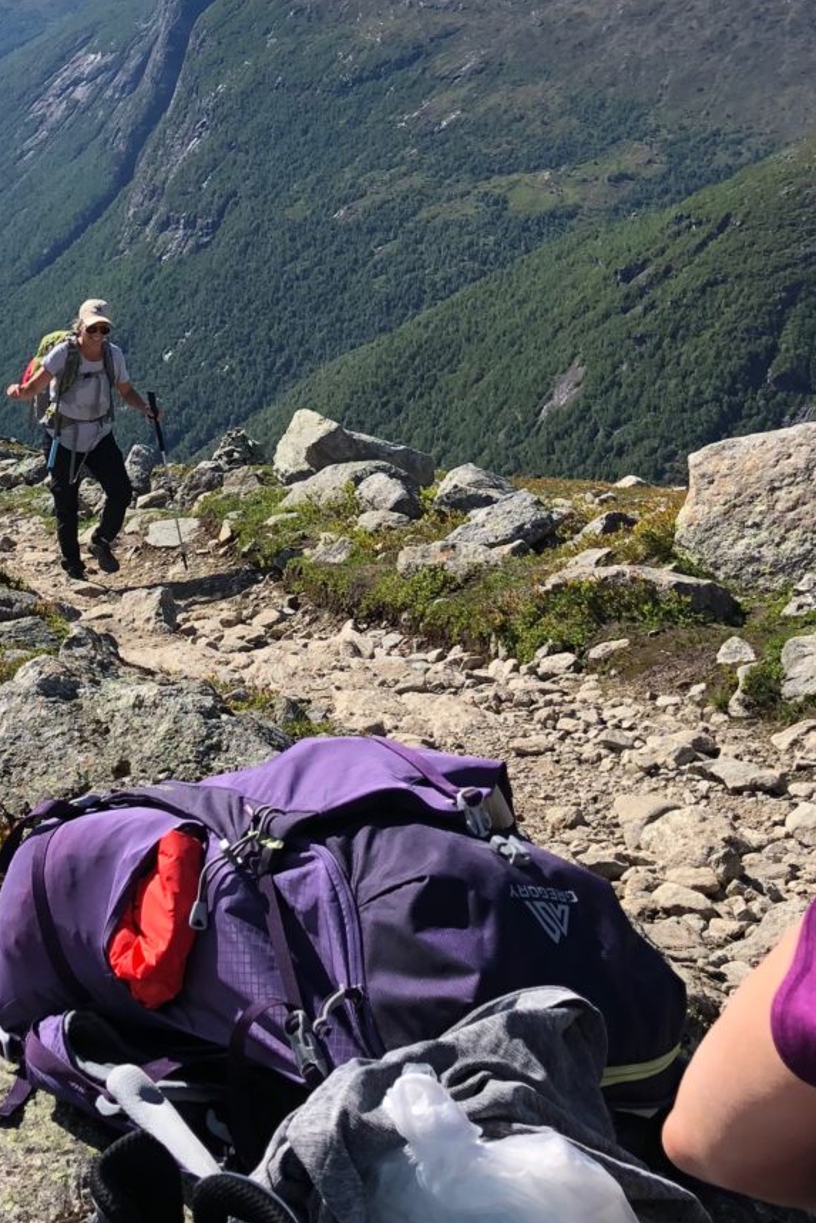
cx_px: 47
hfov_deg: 21.7
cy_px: 330
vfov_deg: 32.4
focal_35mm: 61
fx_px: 2073
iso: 20
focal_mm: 4
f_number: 1.8
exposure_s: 1/1372
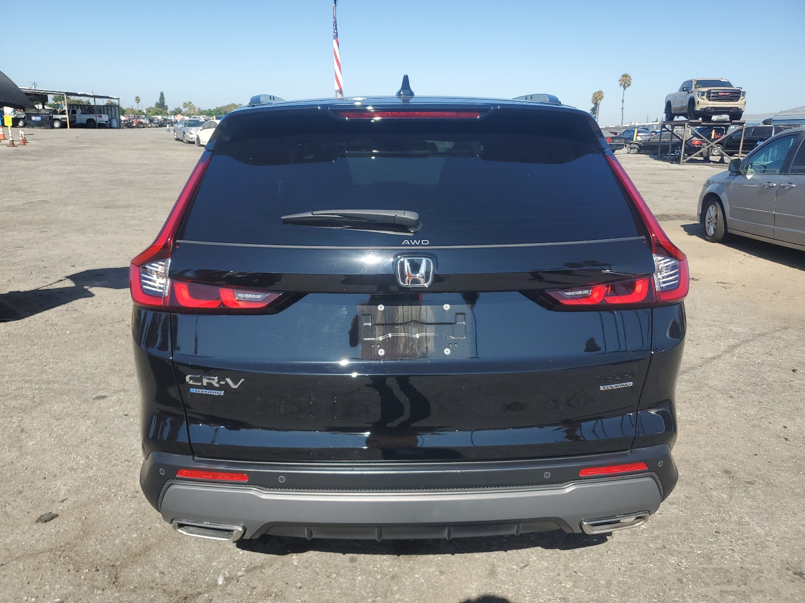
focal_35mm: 26
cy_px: 302
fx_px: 605
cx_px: 402
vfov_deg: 53.1
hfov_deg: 67.3
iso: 50
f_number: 1.5
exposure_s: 1/2000
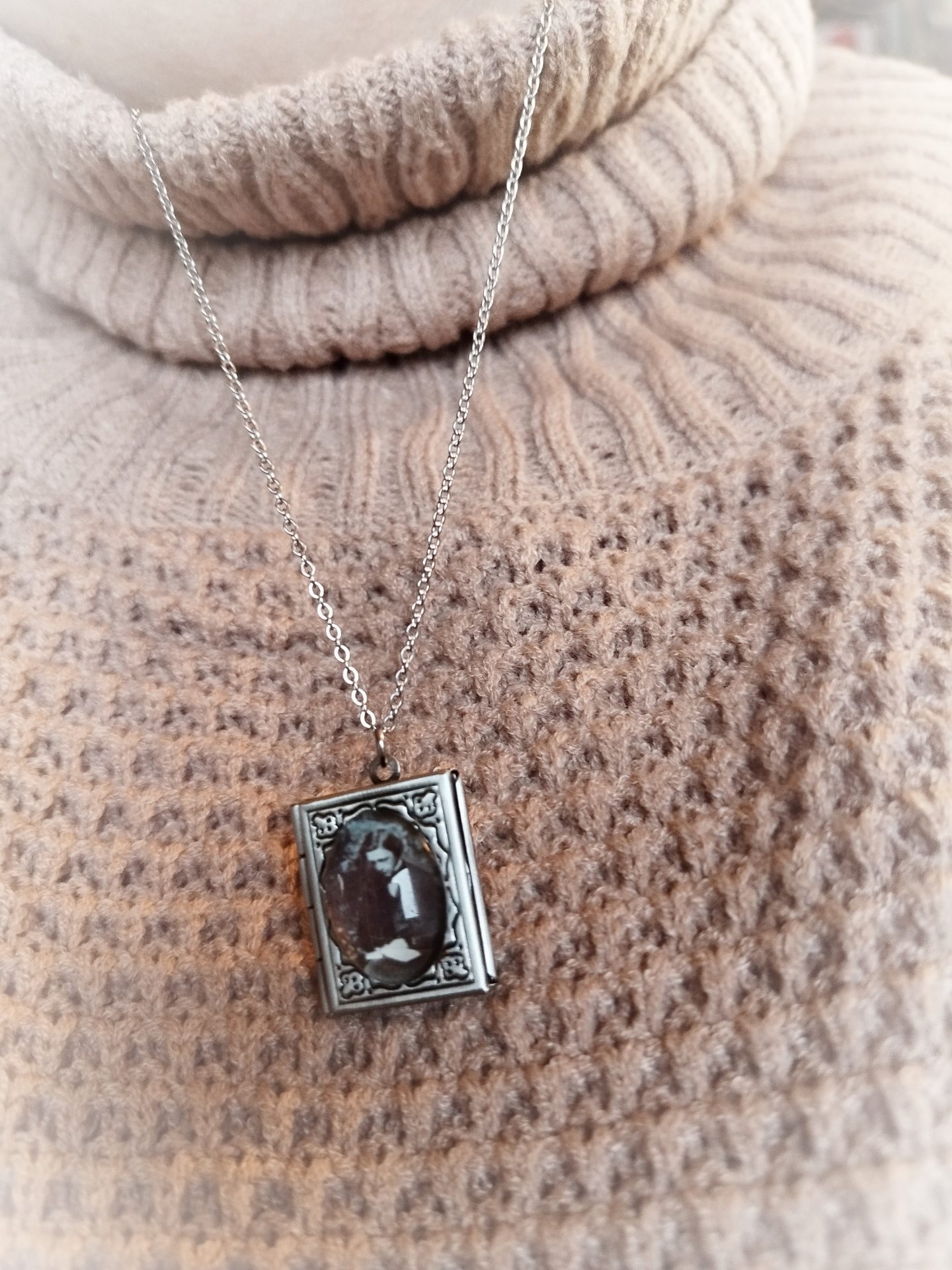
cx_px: 476
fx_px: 917
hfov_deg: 54.9
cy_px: 635
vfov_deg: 69.4
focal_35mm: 25
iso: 1110
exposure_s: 1/25
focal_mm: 5.95
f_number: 1.89
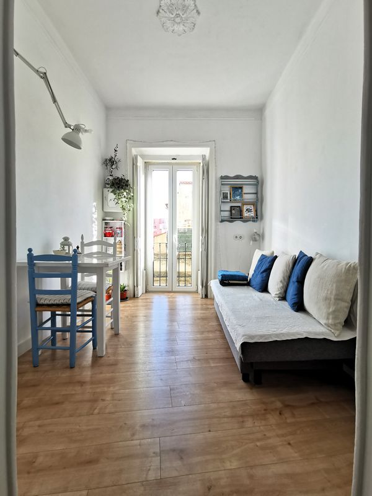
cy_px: 248
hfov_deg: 78.1
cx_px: 186
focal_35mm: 16
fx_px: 229
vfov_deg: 94.5
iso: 80
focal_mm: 2.35
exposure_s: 1/100
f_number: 2.2
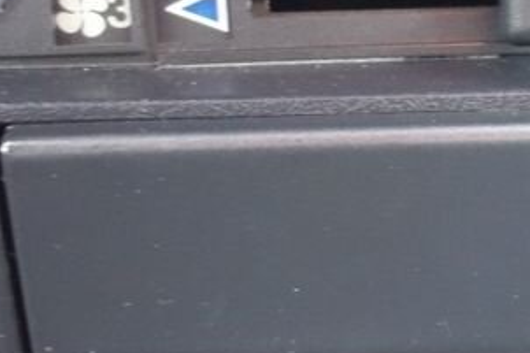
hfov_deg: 21.0
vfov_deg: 14.4
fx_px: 1398
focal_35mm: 95
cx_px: 477
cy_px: 234
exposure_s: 1/30
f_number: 1.8
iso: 1250
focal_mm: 10.4
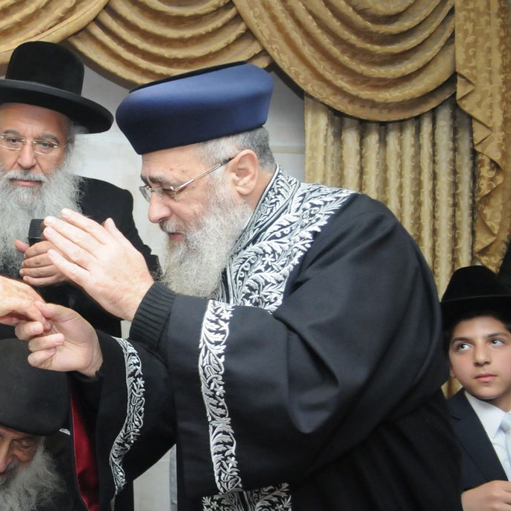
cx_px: 13
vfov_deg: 32.8
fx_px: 868
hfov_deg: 30.7
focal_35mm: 52
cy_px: 287
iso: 1600
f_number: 4
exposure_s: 1/125
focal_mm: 20
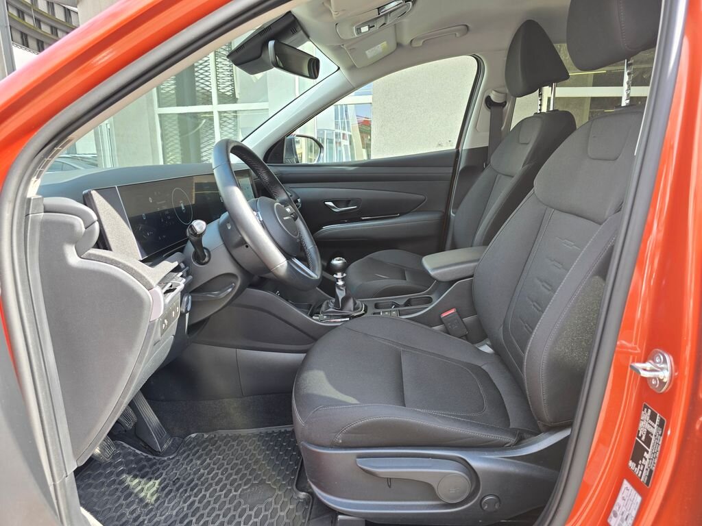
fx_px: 466
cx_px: 351
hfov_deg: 73.9
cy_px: 263
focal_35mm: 23
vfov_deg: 58.9
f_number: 1.7
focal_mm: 6.3
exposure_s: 1/180
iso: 40
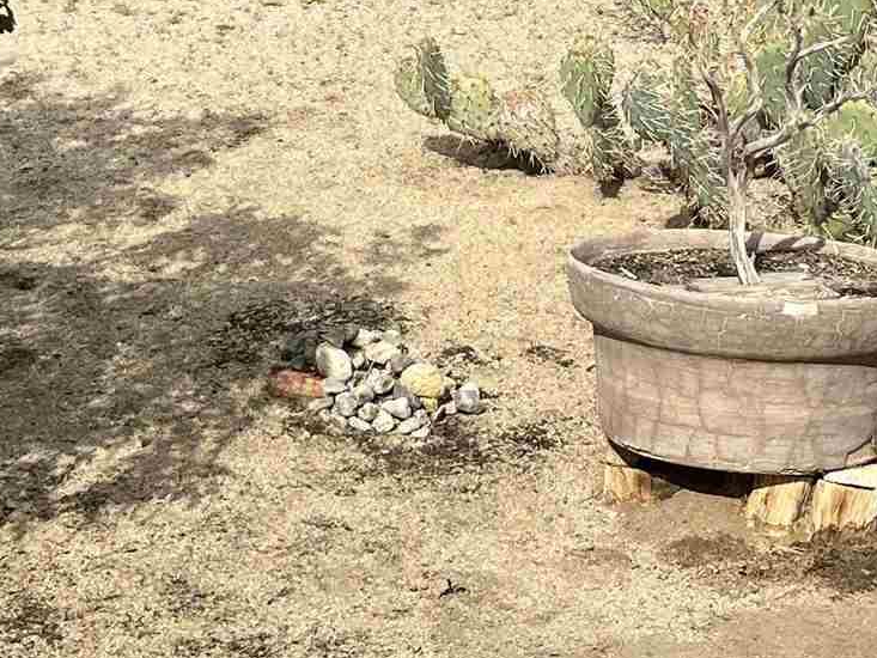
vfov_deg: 13.3
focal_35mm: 109
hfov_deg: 18.0
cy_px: -62
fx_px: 2762
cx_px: 325
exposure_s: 1/4444
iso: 50
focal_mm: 5.7
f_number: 1.5
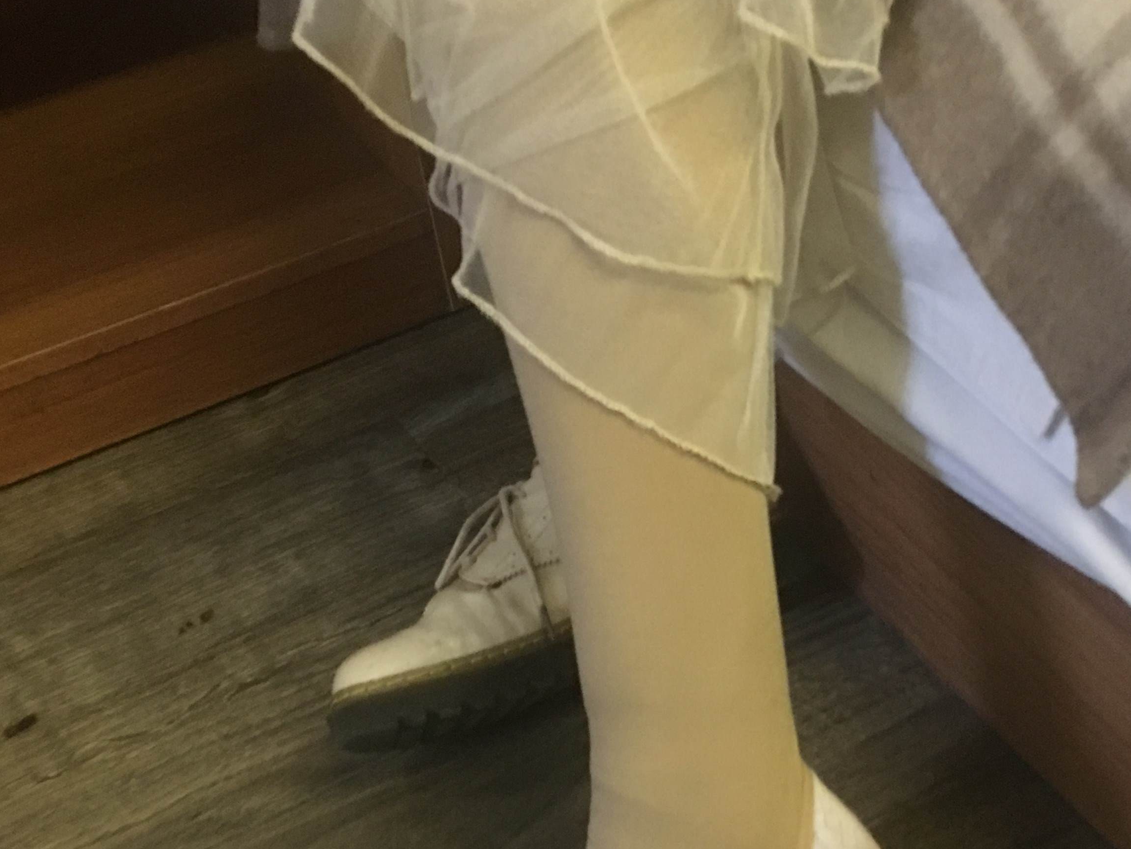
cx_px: 686
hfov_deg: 37.3
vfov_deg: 28.1
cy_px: 647
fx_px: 1666
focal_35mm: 51
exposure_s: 1/8
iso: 160
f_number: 2.2
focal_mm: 4.15
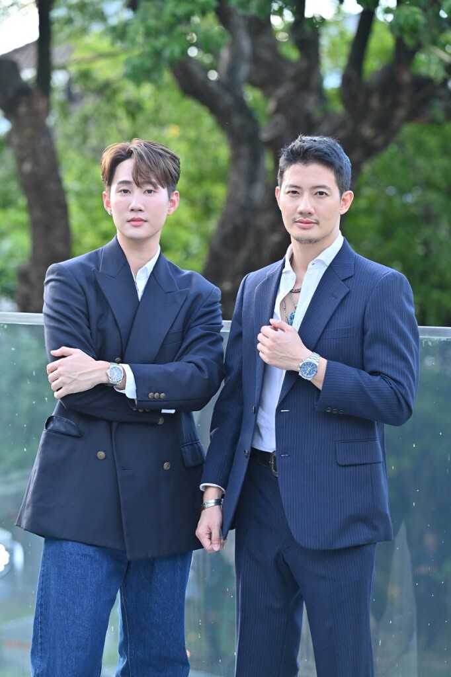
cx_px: 226
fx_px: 2162
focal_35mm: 115
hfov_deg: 11.9
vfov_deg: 17.8
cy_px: 338
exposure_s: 1/500
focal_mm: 115
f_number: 4
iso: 640
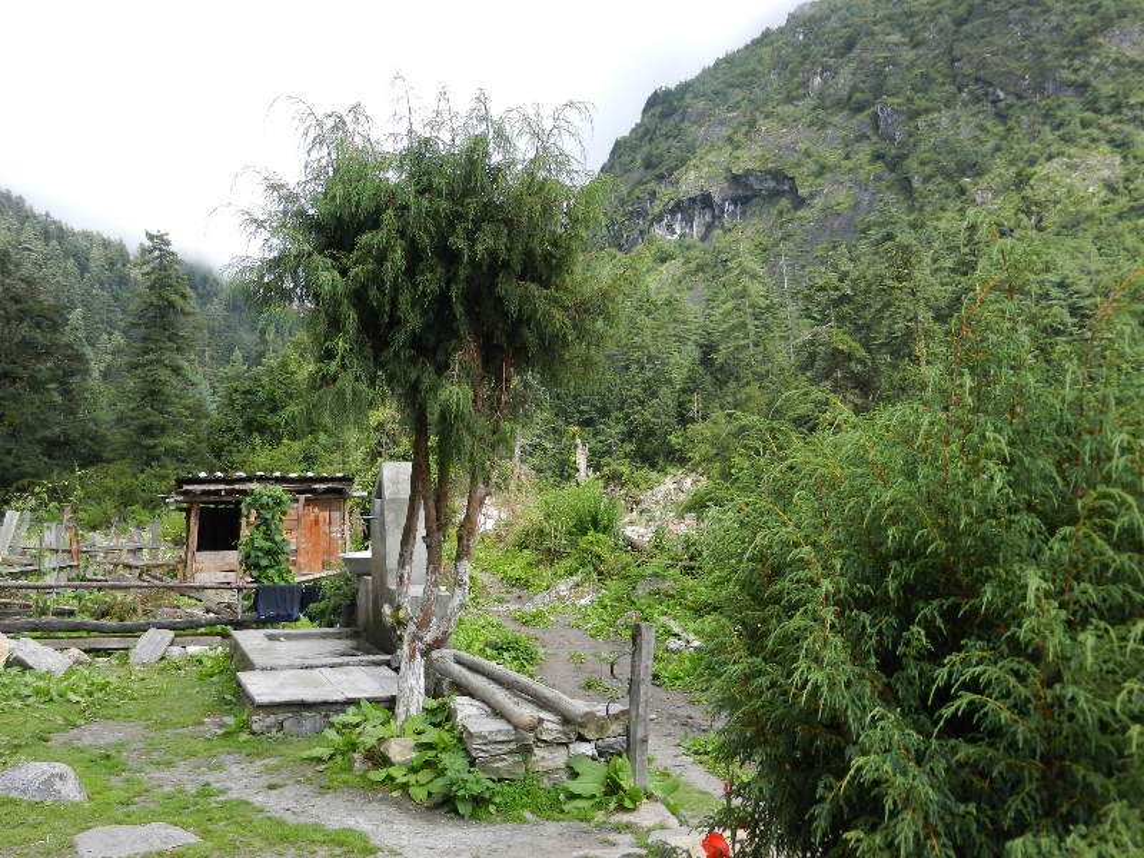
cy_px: 429
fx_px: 1091
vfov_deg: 42.9
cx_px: 572
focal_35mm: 33
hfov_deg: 55.4
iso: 160
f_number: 3.8
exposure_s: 1/800
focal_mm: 5.9
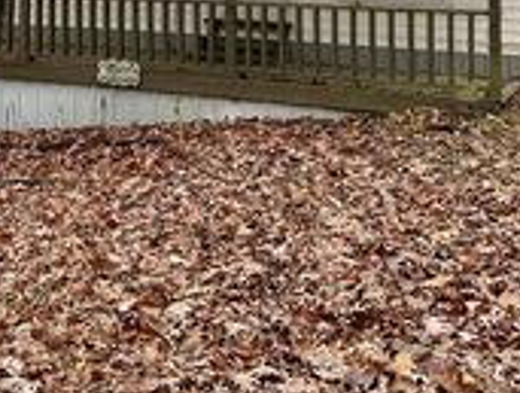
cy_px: -72
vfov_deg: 19.9
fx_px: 1054
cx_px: 36
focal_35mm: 70
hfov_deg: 26.6
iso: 80
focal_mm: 6.76
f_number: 1.78
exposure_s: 1/617
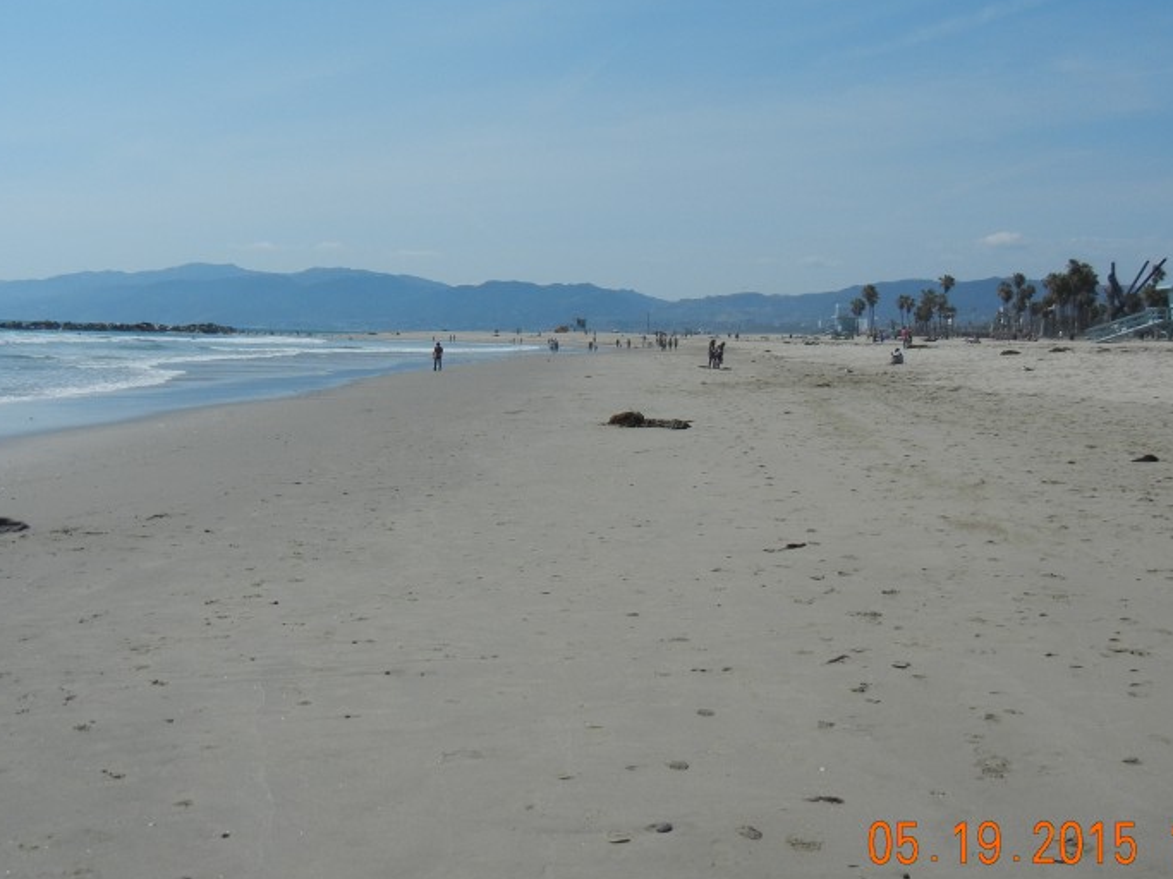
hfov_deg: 42.0
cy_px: 321
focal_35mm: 45
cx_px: 529
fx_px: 1525
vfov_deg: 32.0
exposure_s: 1/1046
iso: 160
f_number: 7
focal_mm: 5.4
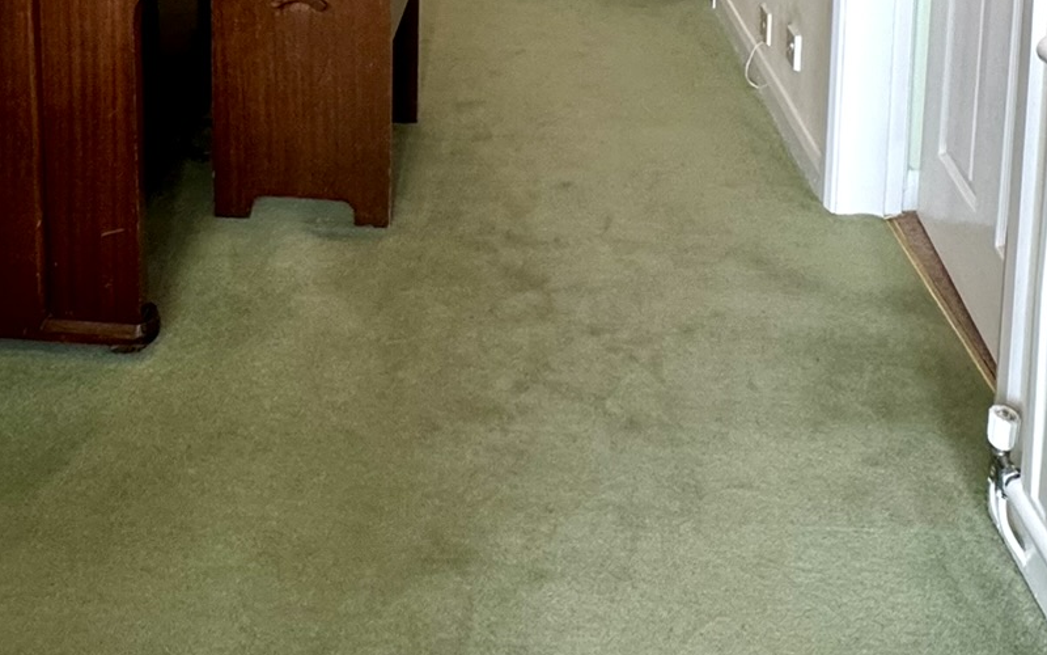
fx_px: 1084
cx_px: 432
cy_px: -217
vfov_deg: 27.5
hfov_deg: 51.3
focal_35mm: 38
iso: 200
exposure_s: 1/100
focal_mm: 2.22
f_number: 2.2
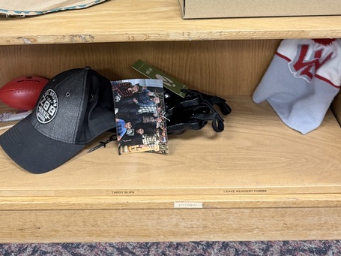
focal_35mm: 54
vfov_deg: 24.8
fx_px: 532
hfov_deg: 35.5
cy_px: -38
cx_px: 141
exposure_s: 1/60
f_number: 1.78
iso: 200
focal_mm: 6.76
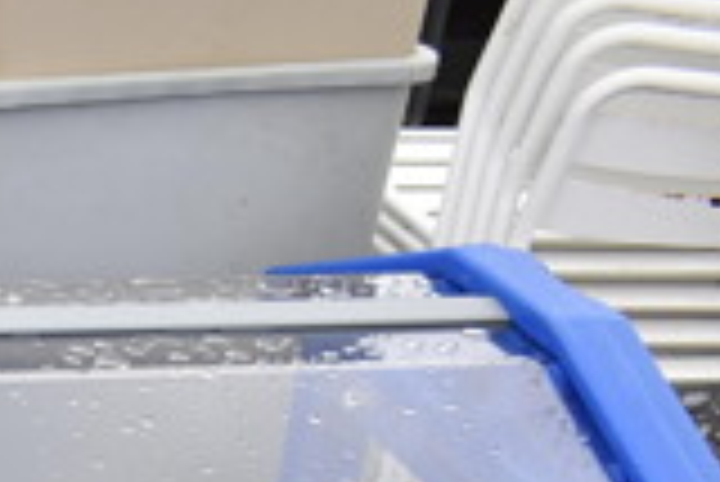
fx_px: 2062
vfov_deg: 12.1
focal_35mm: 103
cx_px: -540
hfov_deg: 16.8
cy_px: 892
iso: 220
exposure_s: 1/250
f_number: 5.6
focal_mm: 18
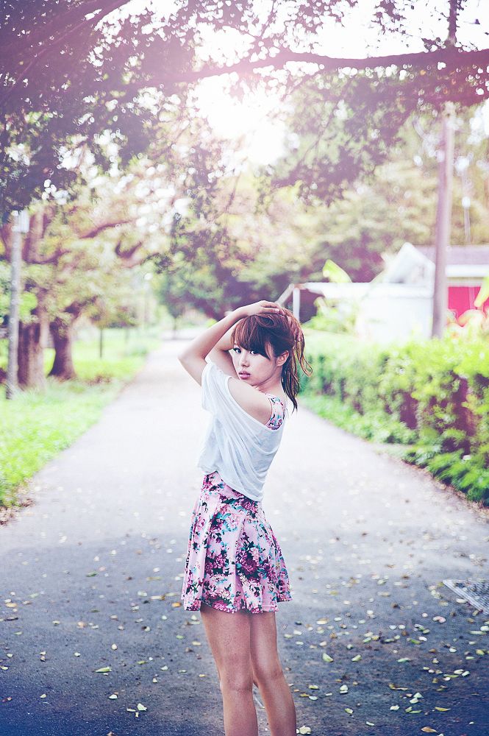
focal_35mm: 70
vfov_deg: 28.9
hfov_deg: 19.4
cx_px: 244
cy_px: 368
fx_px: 1429
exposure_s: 1/640
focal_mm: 70
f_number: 2.8
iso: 200
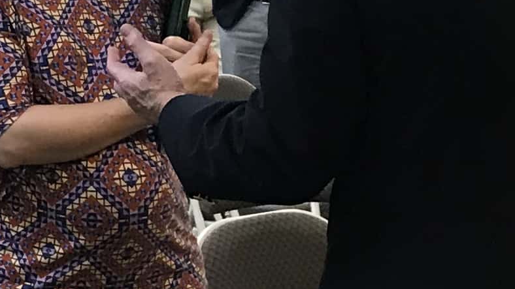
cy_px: 19
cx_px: 67
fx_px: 2130
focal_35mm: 156
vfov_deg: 7.7
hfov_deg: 13.7
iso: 40
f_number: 1.8
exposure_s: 1/17
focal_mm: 3.99
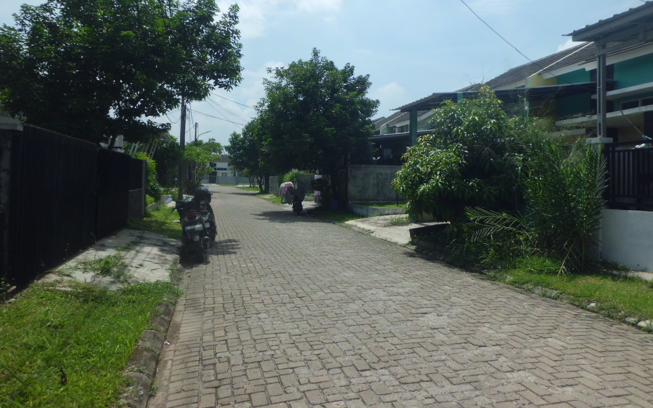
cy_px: 170
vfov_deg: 44.4
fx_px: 498
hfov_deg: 66.5
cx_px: 326
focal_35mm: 28
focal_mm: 4.7
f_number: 7.9
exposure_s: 1/320
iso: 64
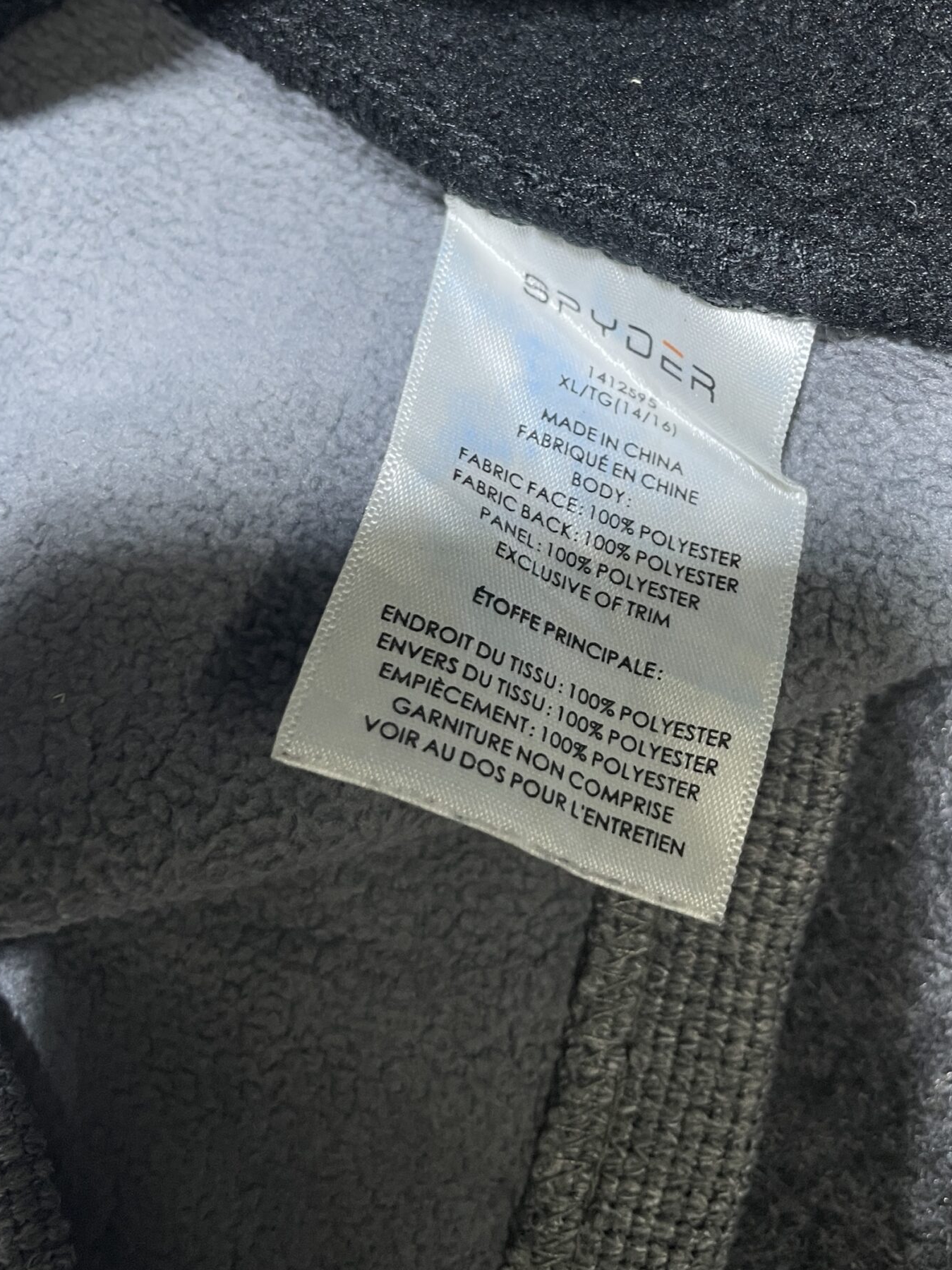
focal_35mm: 37
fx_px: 1357
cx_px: 579
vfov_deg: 49.2
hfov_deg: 38.5
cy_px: 417
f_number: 1.6
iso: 125
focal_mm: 4.2
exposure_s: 1/50
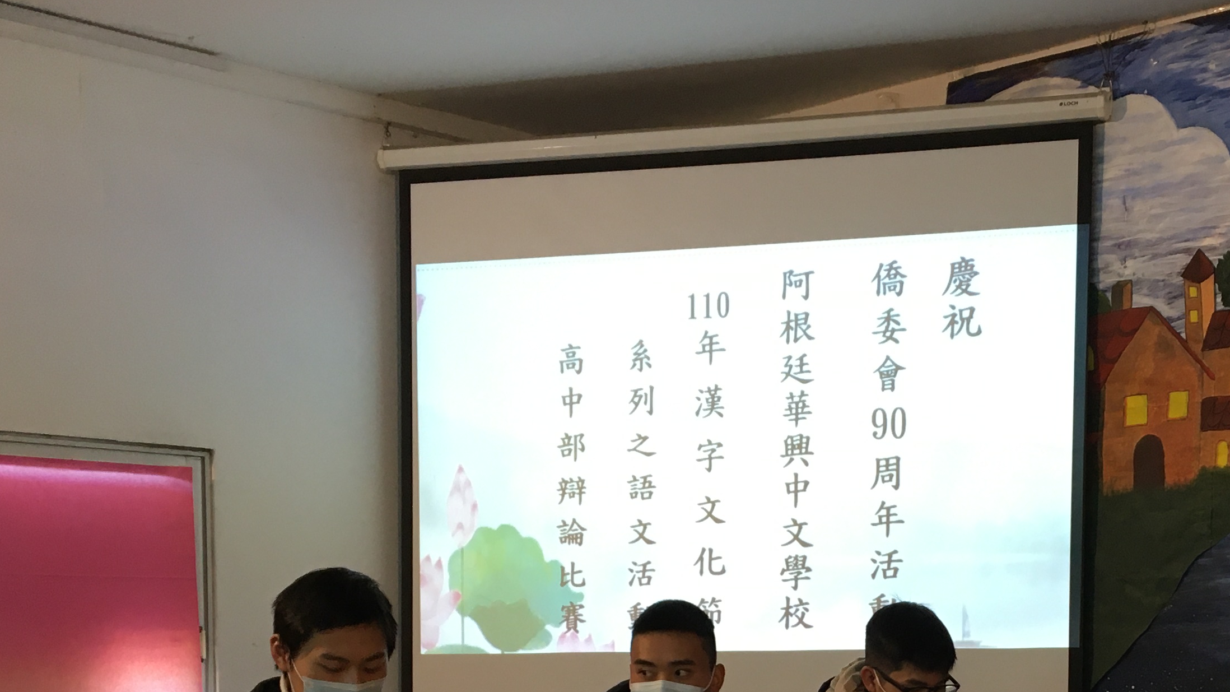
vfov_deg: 20.0
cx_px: 922
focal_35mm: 58
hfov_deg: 35.2
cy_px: 708
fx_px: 1892
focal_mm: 4.15
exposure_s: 1/33
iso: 80
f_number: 2.2
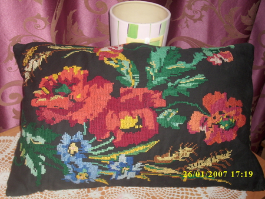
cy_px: 100
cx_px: 132
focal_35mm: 46
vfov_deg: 31.5
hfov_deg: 41.2
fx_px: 352
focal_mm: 9
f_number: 3.4
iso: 50
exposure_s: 1/60
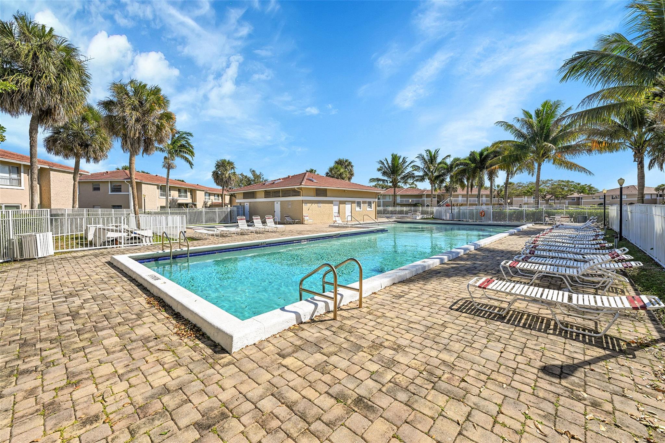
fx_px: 259
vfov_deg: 81.2
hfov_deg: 104.3
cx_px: 332
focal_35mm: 14
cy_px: 222
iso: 80
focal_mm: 14
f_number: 8
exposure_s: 1/160
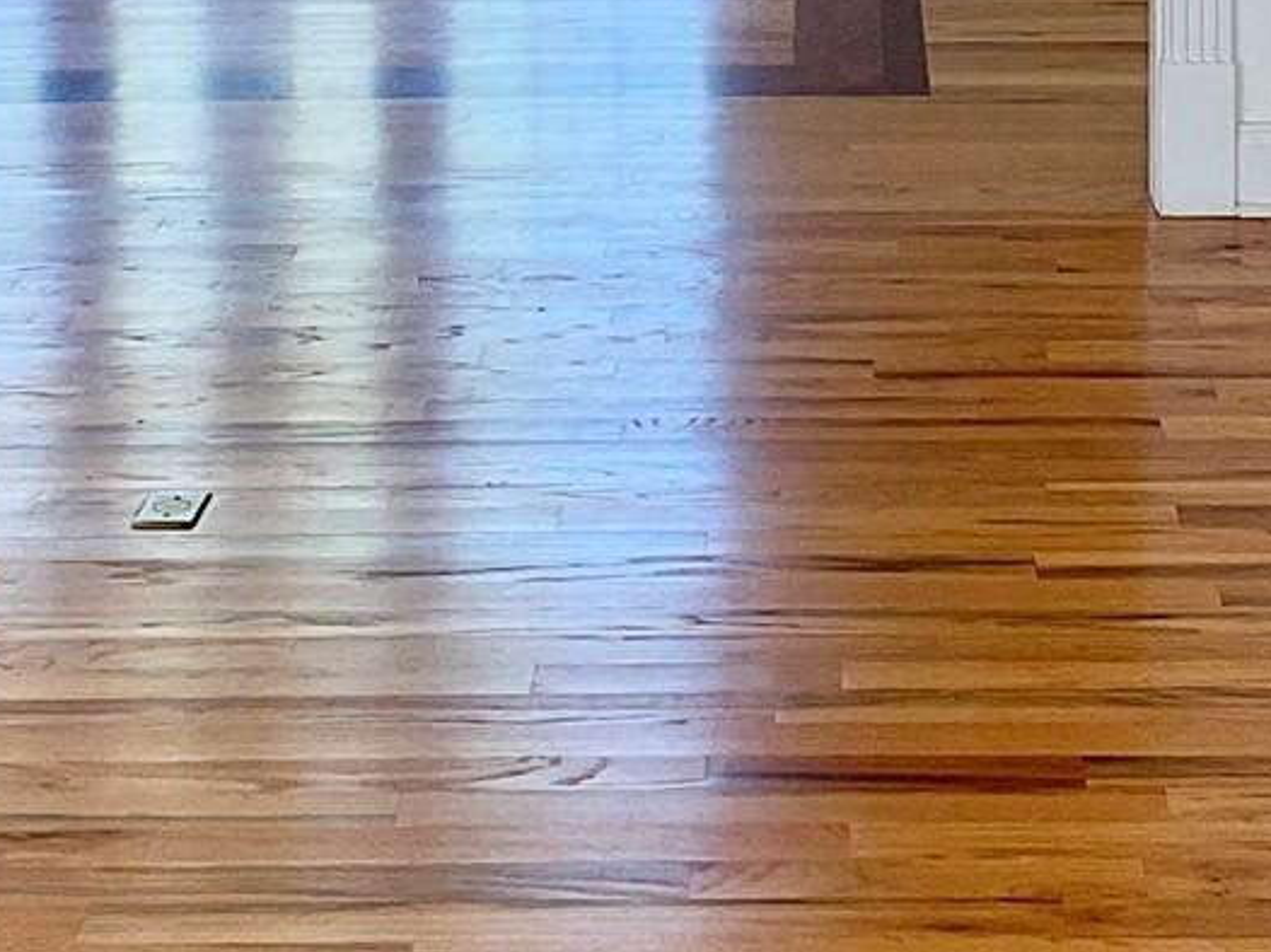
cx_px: 858
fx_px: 4147
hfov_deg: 17.4
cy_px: -360
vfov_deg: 12.6
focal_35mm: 113
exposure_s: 1/120
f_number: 1.8
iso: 32
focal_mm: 3
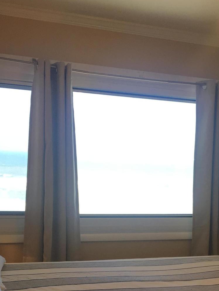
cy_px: 265
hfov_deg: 24.7
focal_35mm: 58
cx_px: 182
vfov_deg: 31.6
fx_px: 489
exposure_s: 1/120
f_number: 2.2
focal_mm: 4.15
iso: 40
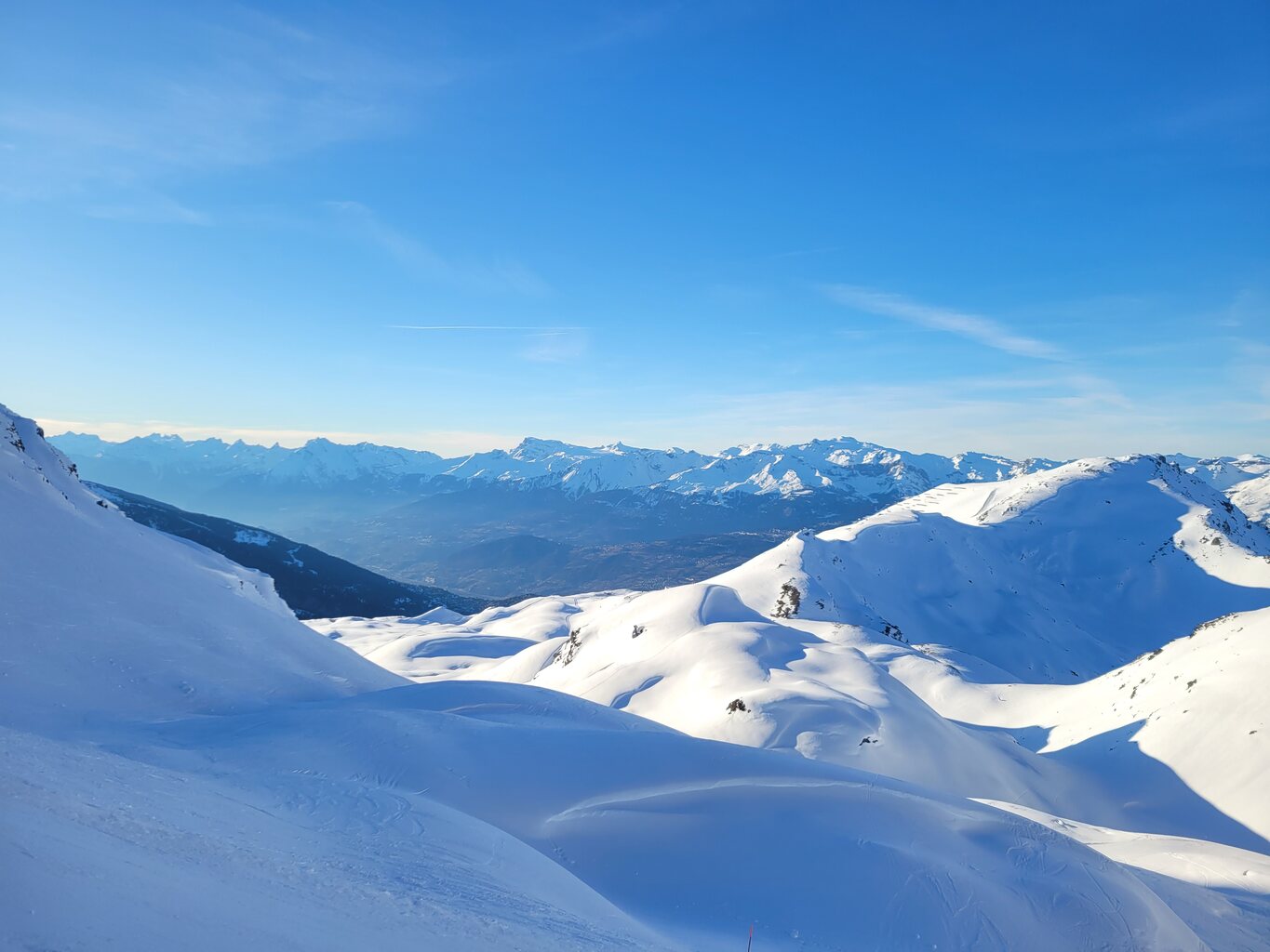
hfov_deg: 67.3
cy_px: 476
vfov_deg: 53.1
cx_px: 635
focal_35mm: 26
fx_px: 954
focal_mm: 5.4
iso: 40
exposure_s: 1/1864
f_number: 1.8
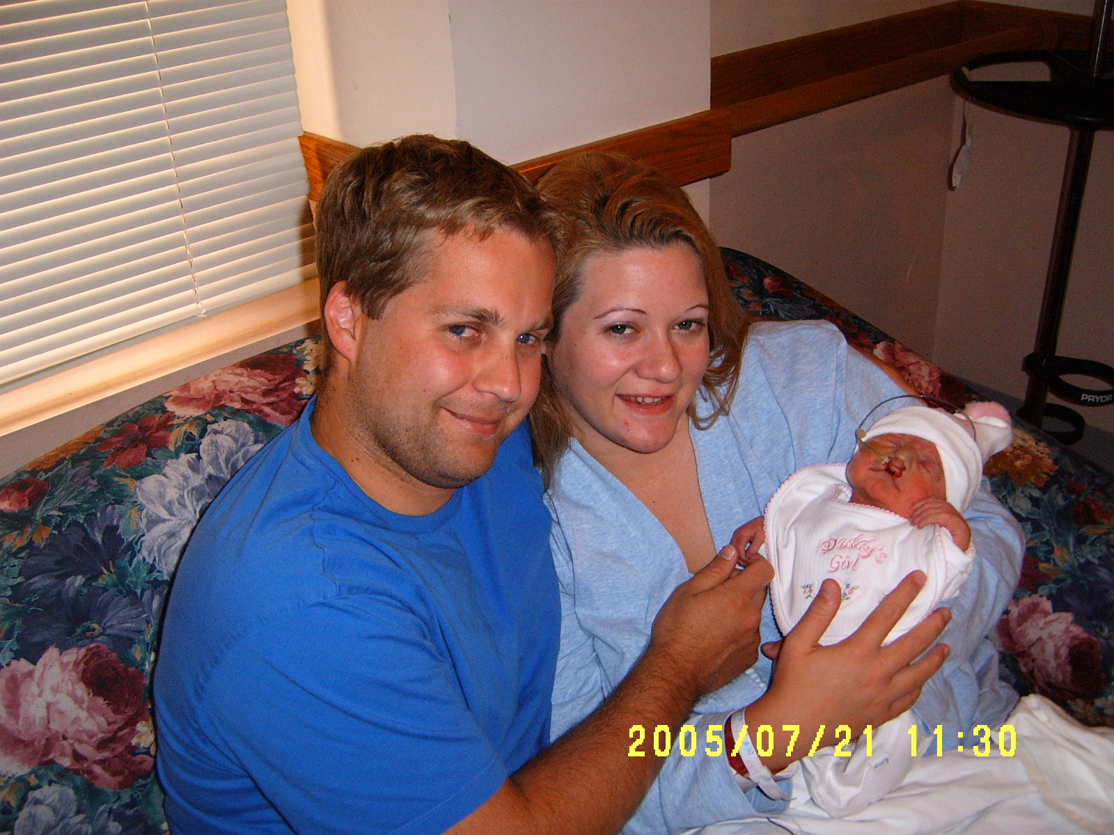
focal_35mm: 37
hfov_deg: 50.1
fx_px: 1191
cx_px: 557
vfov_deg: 38.7
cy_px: 418
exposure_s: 1/30
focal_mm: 6.2
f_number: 2.9
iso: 141
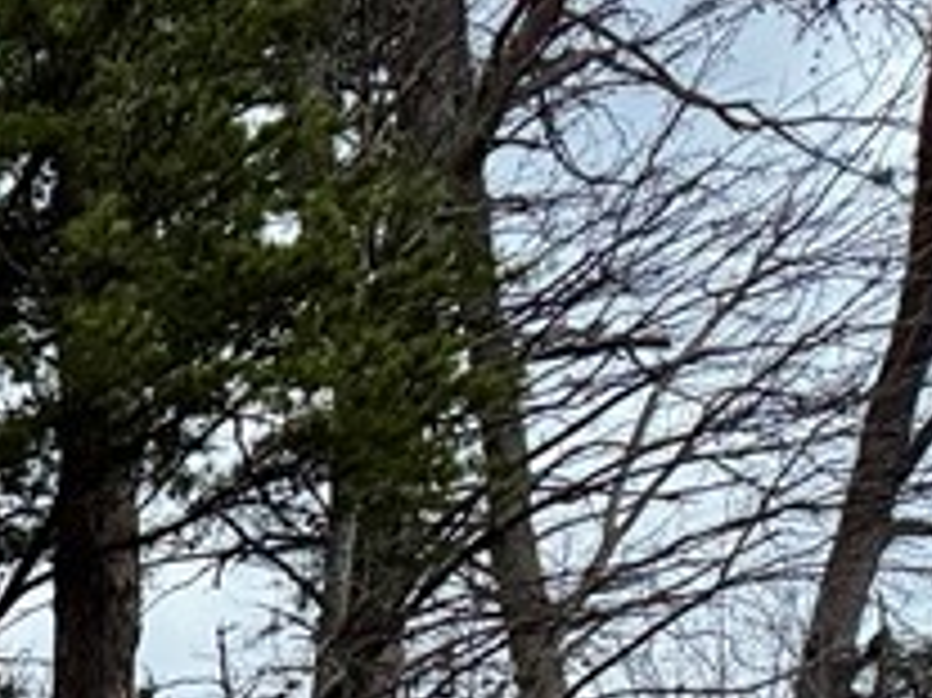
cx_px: -1216
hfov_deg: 13.1
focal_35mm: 119
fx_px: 3202
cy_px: 1644
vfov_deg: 10.7
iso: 500
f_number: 1.78
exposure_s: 1/60
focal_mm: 6.76
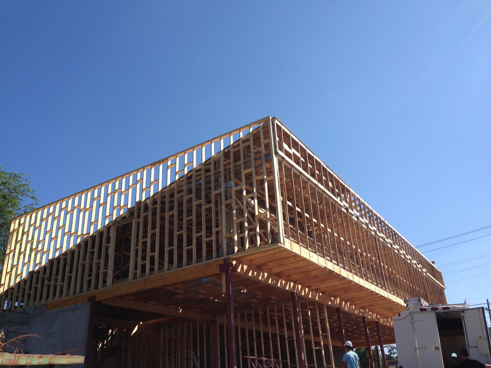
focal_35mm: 33
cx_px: 246
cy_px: 184
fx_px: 468
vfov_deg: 43.0
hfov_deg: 55.3
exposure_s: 1/1427
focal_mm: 4.13
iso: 50
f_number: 2.4
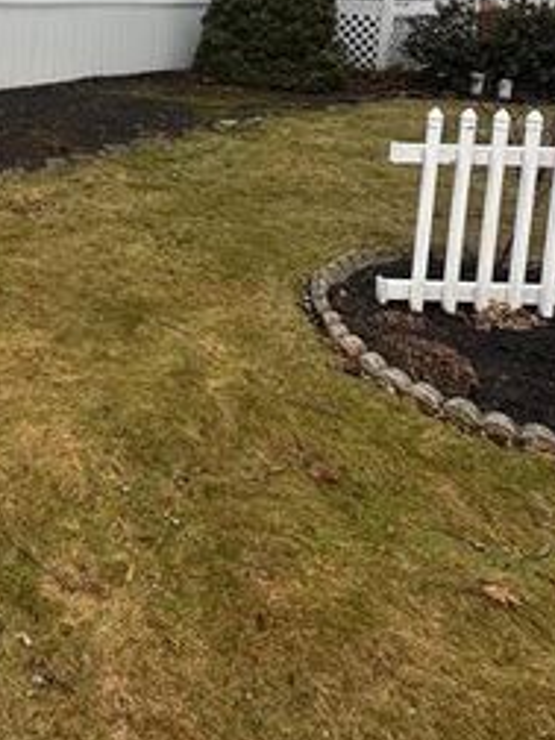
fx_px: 791
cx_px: -32
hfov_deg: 34.3
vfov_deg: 44.4
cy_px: 40
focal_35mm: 37
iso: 40
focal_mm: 2.22
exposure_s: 1/584
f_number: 2.2
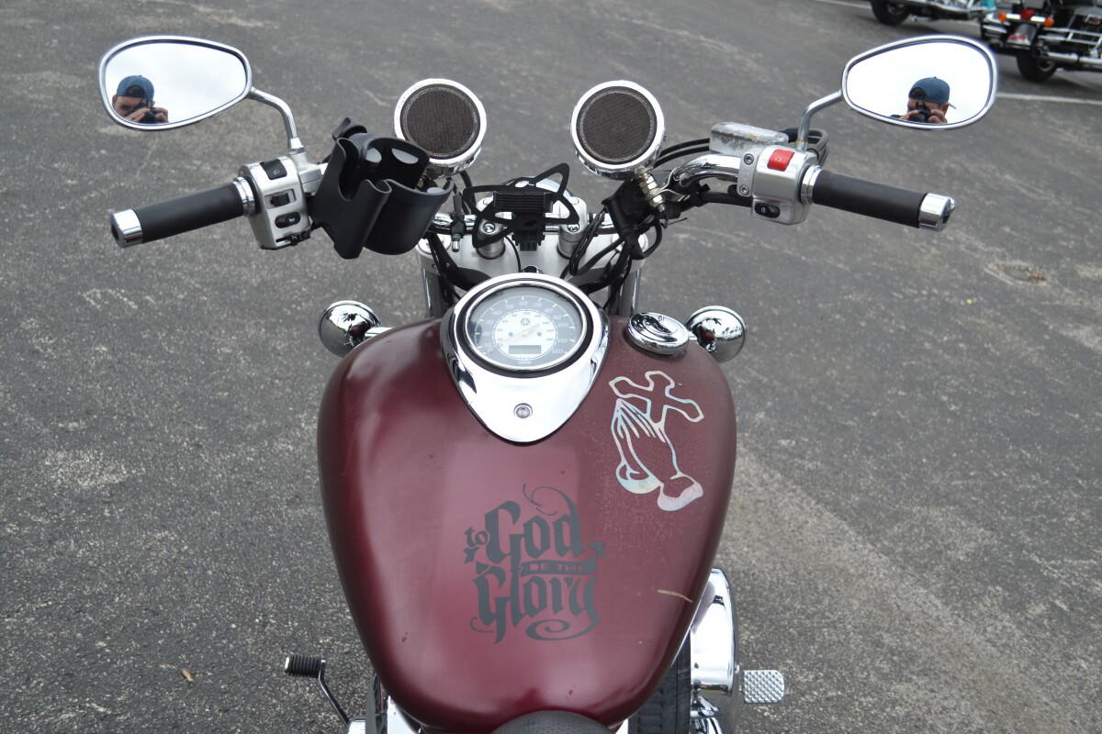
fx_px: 1331
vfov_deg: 30.8
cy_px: 367
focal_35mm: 44
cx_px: 551
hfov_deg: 45.0
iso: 200
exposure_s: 1/125
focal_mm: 29
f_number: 5.6
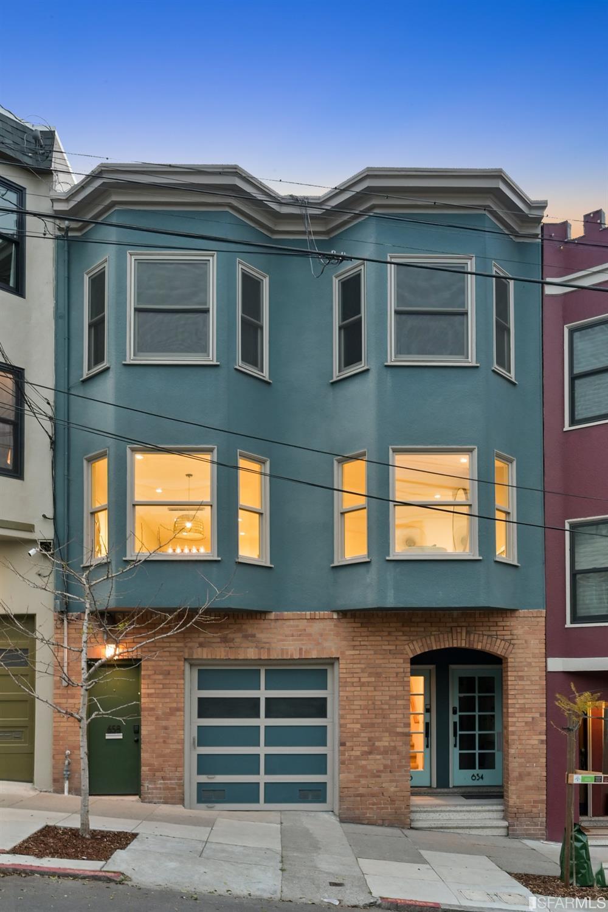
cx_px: 304
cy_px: 456
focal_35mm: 30
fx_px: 760
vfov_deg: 61.9
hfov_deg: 43.6
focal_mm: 20
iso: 400
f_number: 11
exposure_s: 1/4
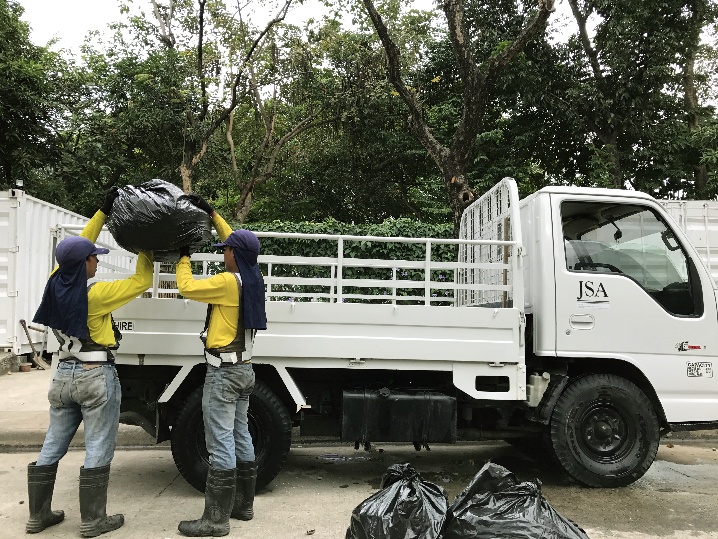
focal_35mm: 28
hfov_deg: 63.4
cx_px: 359
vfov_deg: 49.7
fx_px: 581
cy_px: 270
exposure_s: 1/304
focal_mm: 3.99
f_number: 1.8
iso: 20
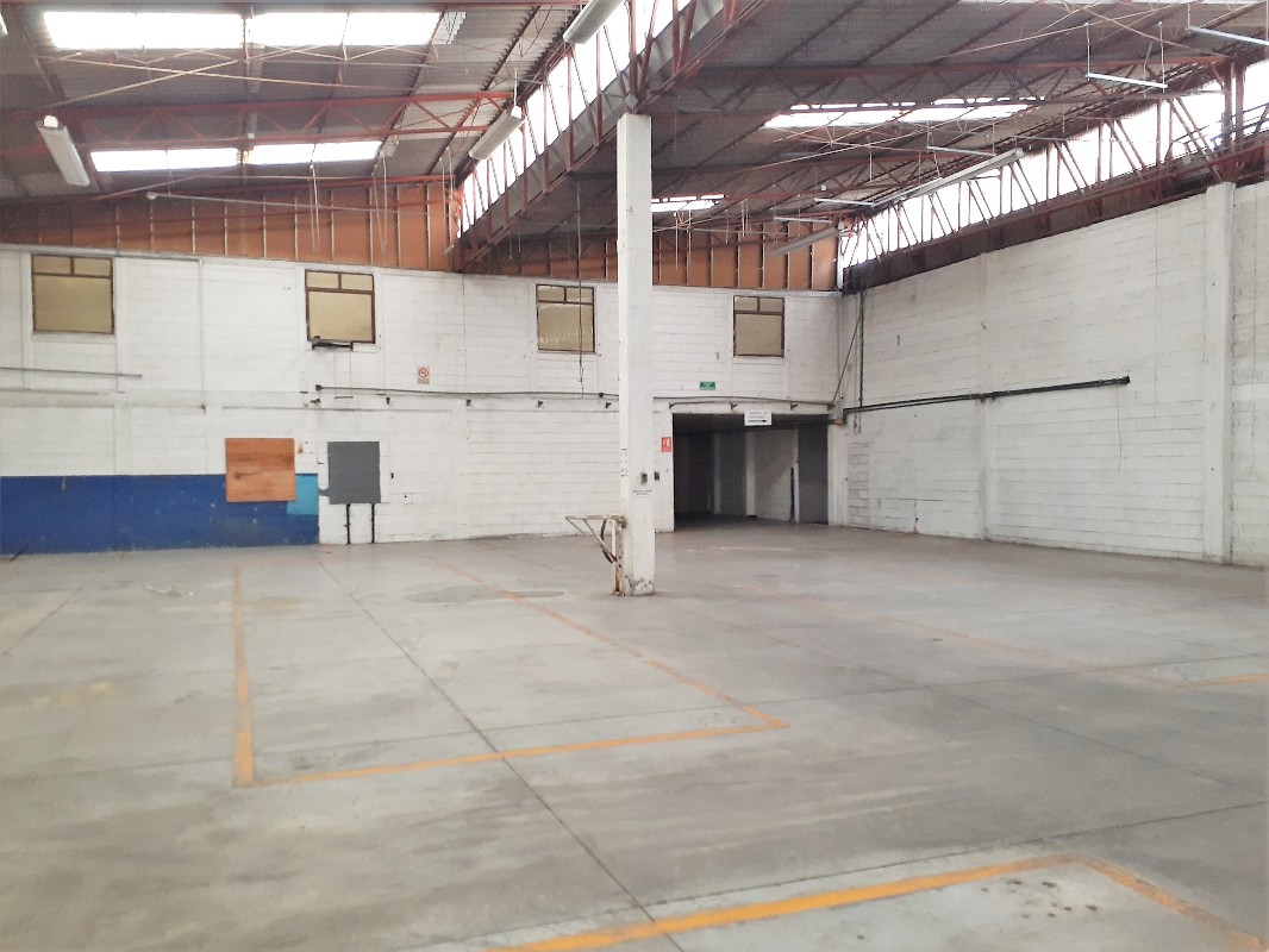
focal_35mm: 27
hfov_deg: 65.3
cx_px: 634
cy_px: 476
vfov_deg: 51.4
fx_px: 990
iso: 320
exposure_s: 1/40
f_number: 1.9
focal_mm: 3.6
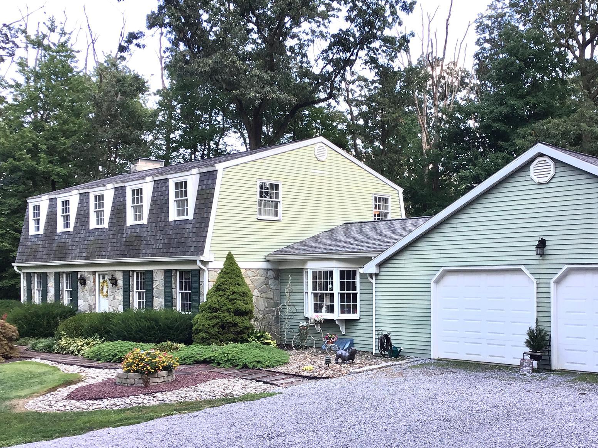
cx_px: 370
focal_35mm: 41
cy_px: 277
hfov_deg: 45.4
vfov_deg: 35.0
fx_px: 708
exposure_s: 1/120
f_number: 2.4
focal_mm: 3.3
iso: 25
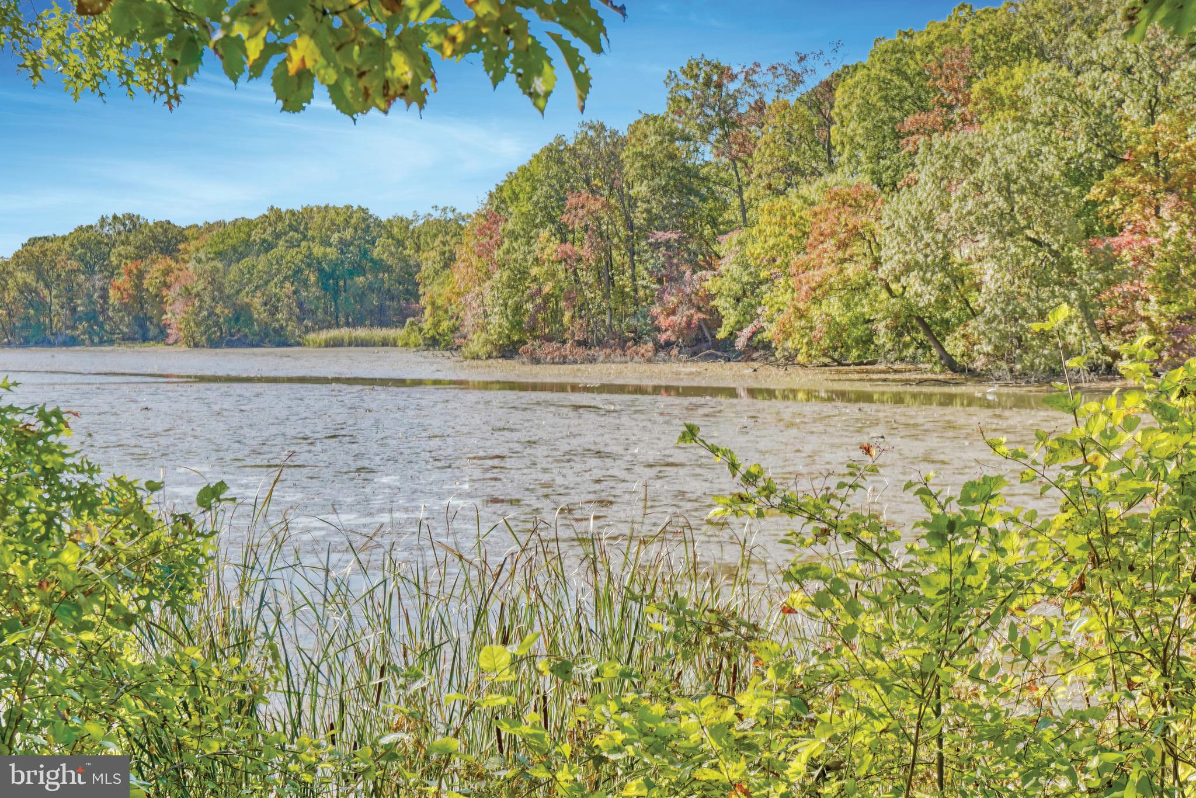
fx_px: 1163
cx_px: 598
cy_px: 399
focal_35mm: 35
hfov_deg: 54.4
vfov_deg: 37.9
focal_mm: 35
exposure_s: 1/5000
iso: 640
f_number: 7.1
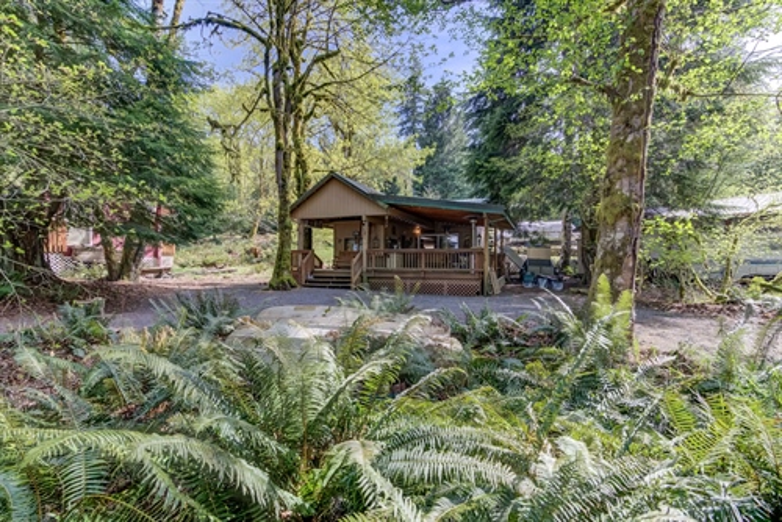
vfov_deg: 73.8
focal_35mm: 16
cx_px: 391
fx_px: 348
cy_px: 261
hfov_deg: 96.7
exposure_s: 1/60
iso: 200
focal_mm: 16
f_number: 9
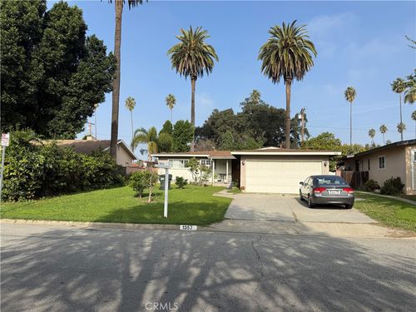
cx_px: 208
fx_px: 288
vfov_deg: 56.8
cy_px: 156
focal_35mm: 24
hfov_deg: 71.6
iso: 80
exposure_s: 1/4167
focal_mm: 6.76
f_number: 1.78
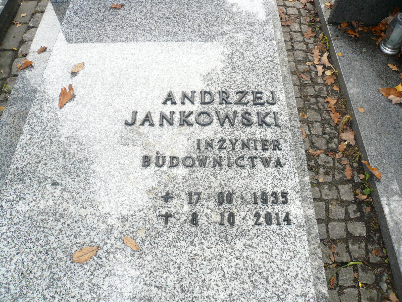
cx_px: 201
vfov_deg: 49.7
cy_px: 151
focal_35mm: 28
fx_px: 325
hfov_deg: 63.4
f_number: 2.8
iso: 100
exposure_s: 1/80
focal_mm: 4.6
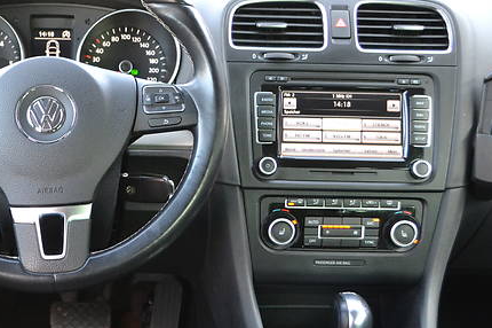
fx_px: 915
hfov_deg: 29.3
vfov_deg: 20.2
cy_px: 223
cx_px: 85
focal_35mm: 67
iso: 1250
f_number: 4
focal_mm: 24
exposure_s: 1/60
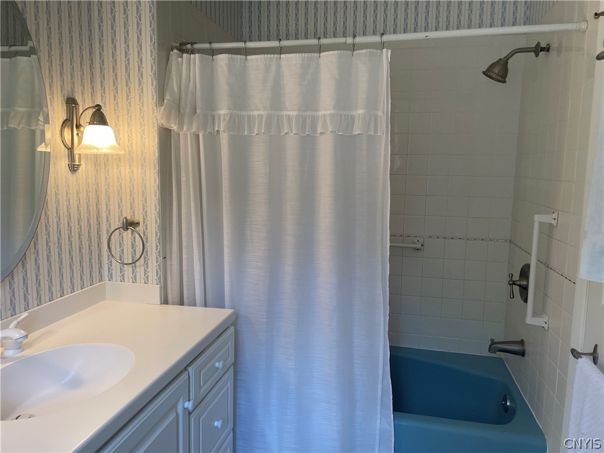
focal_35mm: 26
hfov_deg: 67.3
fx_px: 454
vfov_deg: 53.1
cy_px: 226
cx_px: 302
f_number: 1.6
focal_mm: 4.2
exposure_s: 1/120
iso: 125
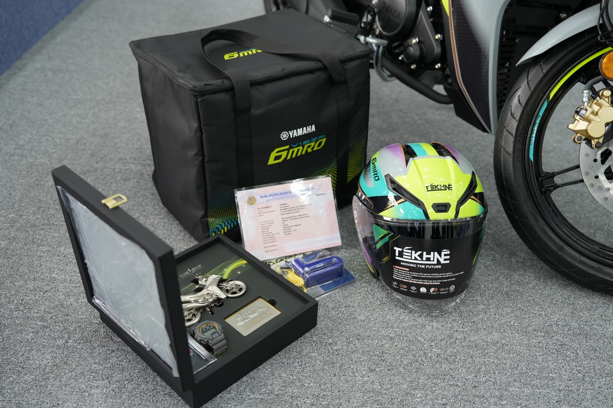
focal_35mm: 39
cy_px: 204
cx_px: 306
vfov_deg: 34.2
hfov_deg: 49.6
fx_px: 664
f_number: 2.8
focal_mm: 39
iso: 1000
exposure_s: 1/250
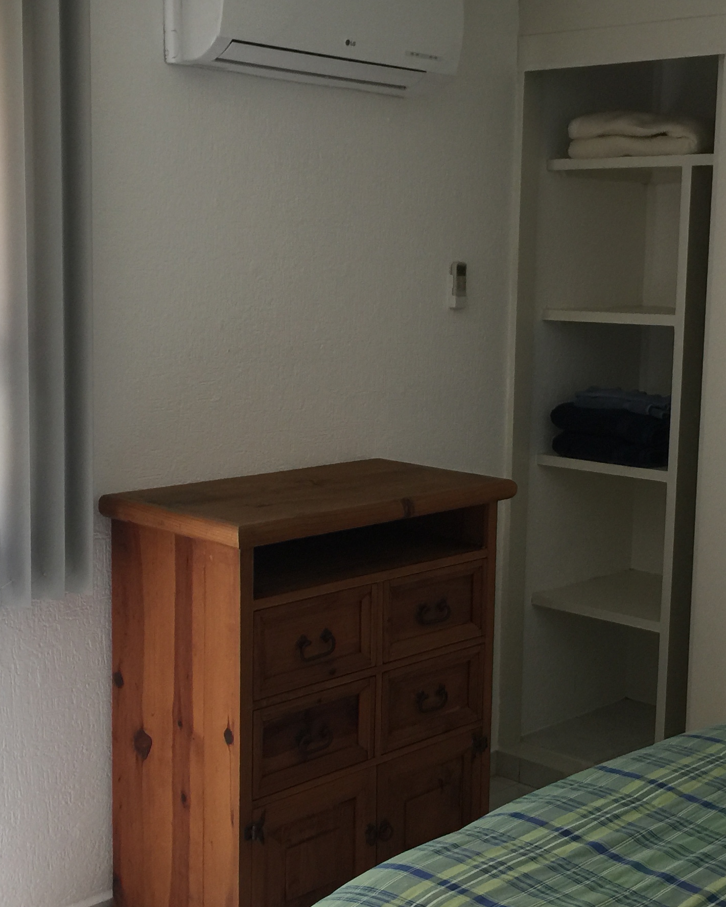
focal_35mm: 52
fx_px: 1397
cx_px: 429
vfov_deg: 36.0
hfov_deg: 29.1
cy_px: 453
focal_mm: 4.15
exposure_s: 1/15
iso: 32
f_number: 2.2
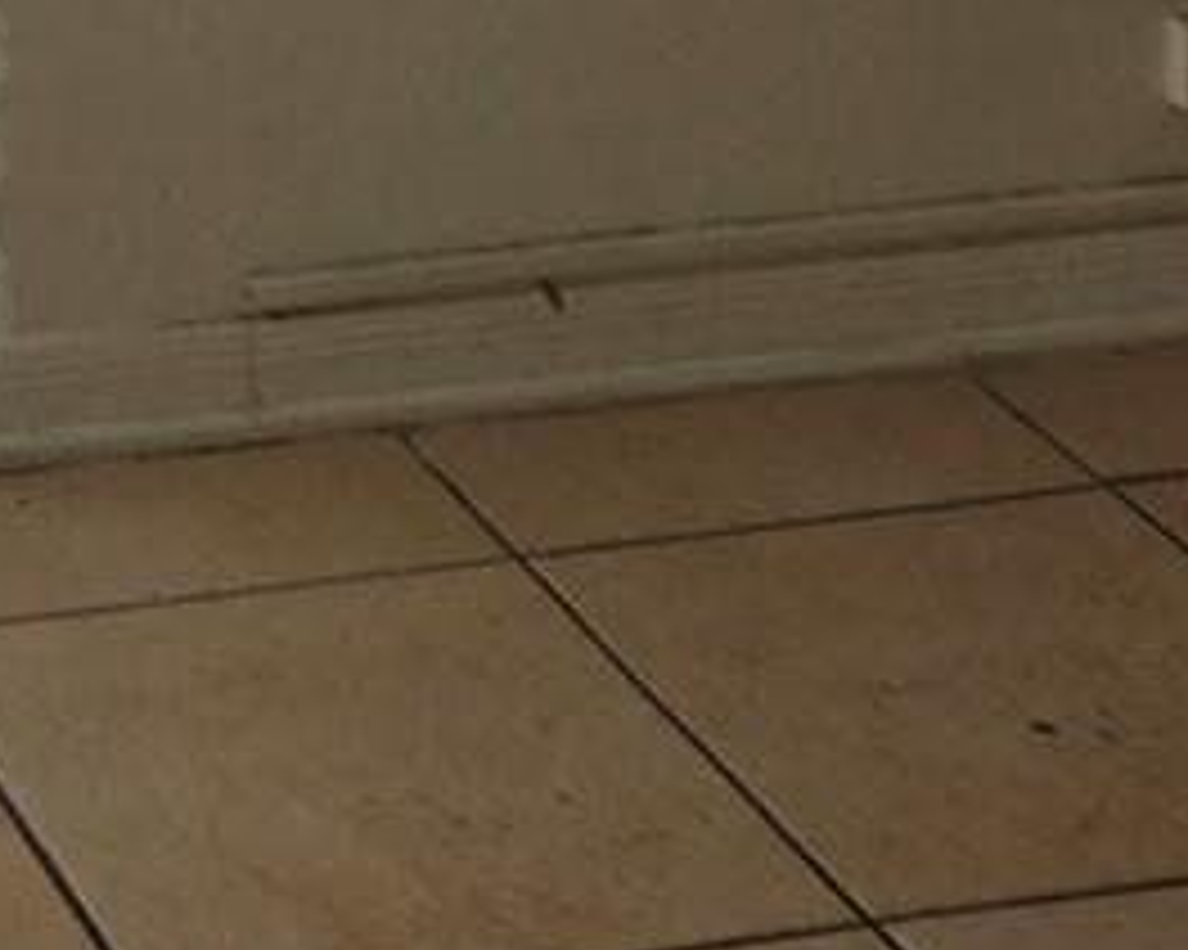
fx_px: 4780
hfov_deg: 13.4
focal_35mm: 136
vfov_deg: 9.7
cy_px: -1481
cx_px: -603
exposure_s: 1/638
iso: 25
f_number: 1.8
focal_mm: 5.4
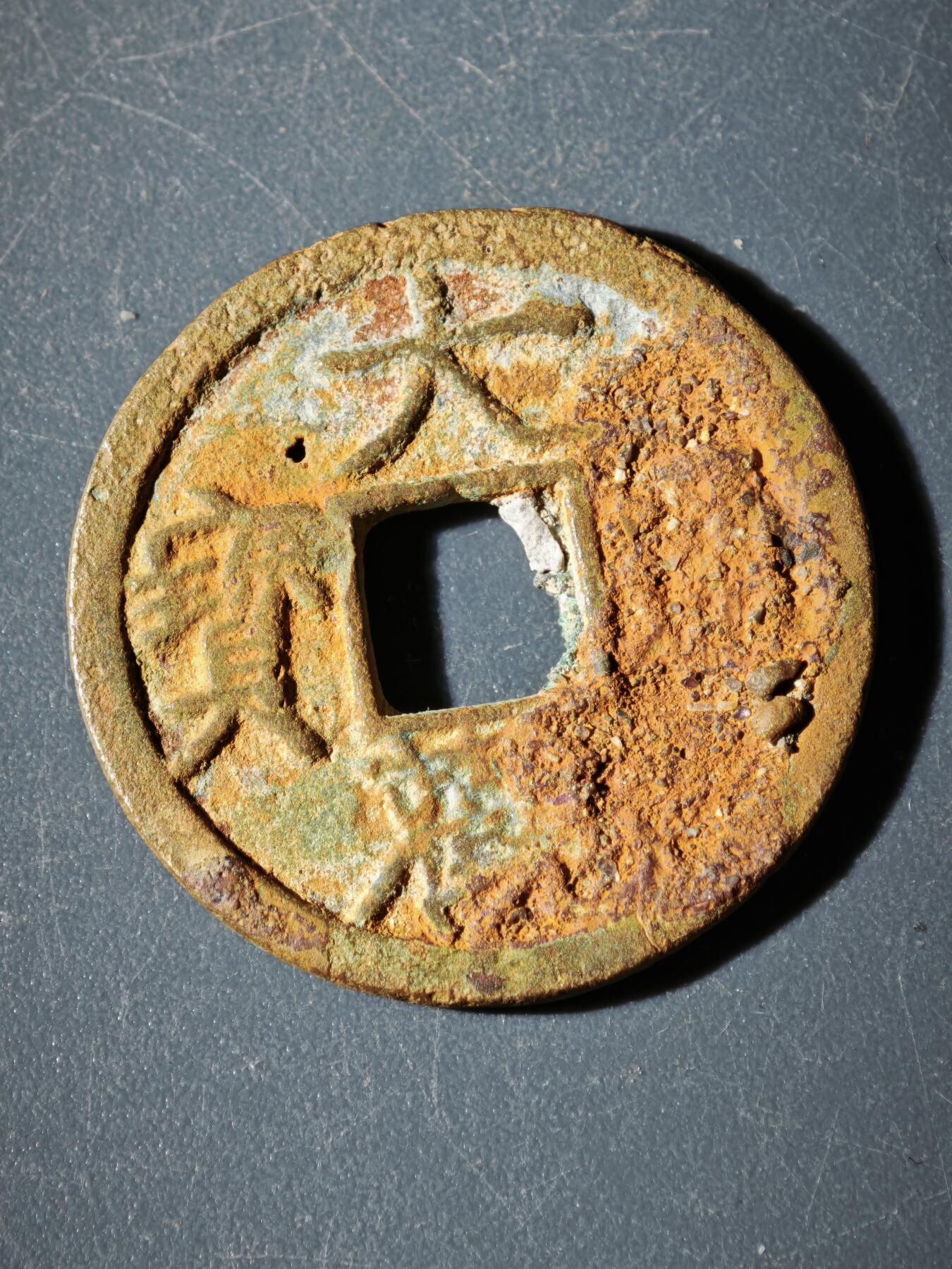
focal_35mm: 112
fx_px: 4107
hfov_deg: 13.2
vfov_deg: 17.6
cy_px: 634
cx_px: 476
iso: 250
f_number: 2
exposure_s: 1/100
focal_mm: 9
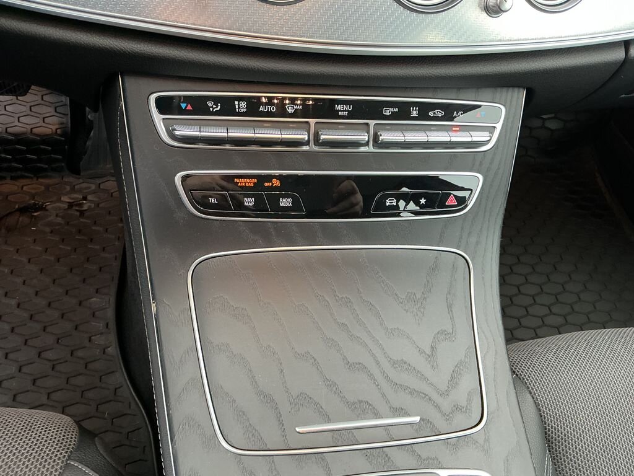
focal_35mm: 29
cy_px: 238
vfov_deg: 48.2
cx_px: 317
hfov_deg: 61.7
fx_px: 531
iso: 125
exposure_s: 1/60
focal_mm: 3
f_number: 1.8
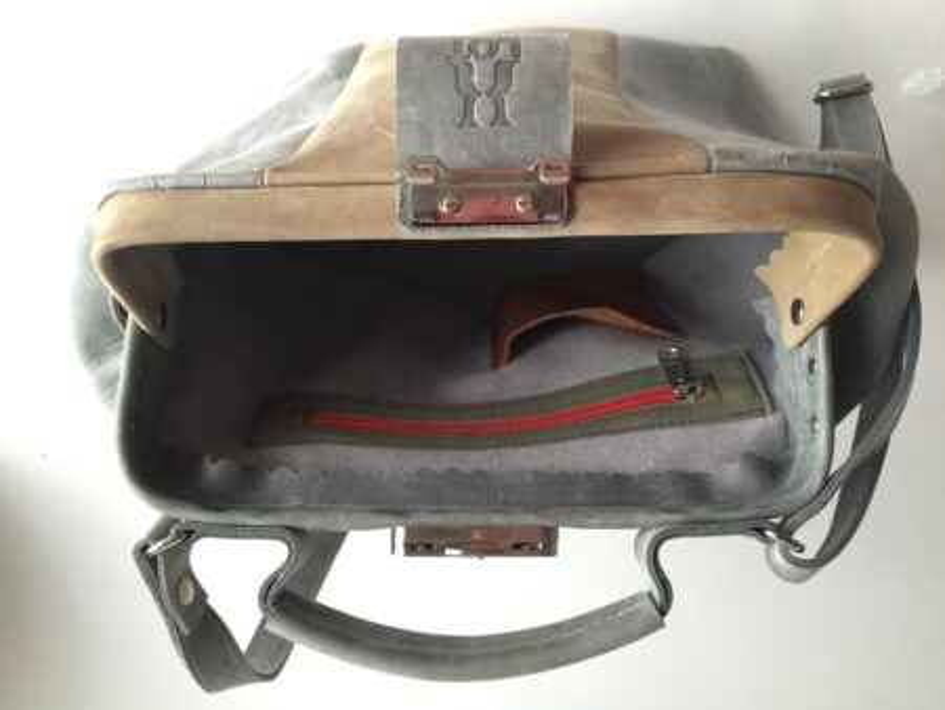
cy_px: 355
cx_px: 472
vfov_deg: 48.3
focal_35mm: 29
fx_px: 792
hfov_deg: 61.6
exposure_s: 1/30
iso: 100
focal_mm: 4.15
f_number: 2.2
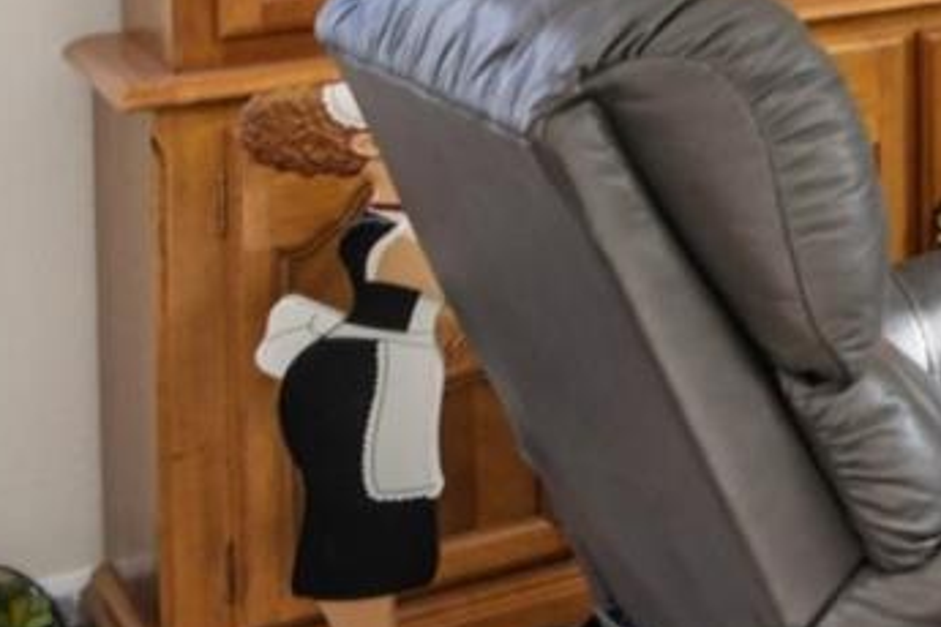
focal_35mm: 88
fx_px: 2300
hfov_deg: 15.9
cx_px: 2059
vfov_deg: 14.3
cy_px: -368
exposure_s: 1/25
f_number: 8
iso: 400
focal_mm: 19
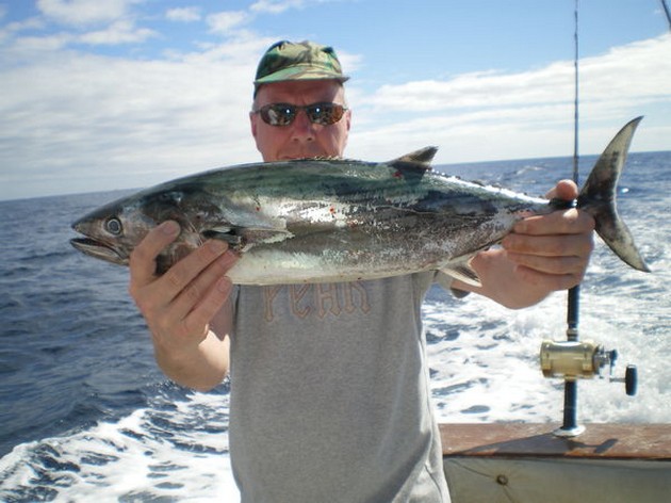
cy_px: 252
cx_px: 336
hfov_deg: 51.4
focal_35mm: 36
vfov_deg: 39.6
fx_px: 698
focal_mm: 6.3
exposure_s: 1/500
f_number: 4.6
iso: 50
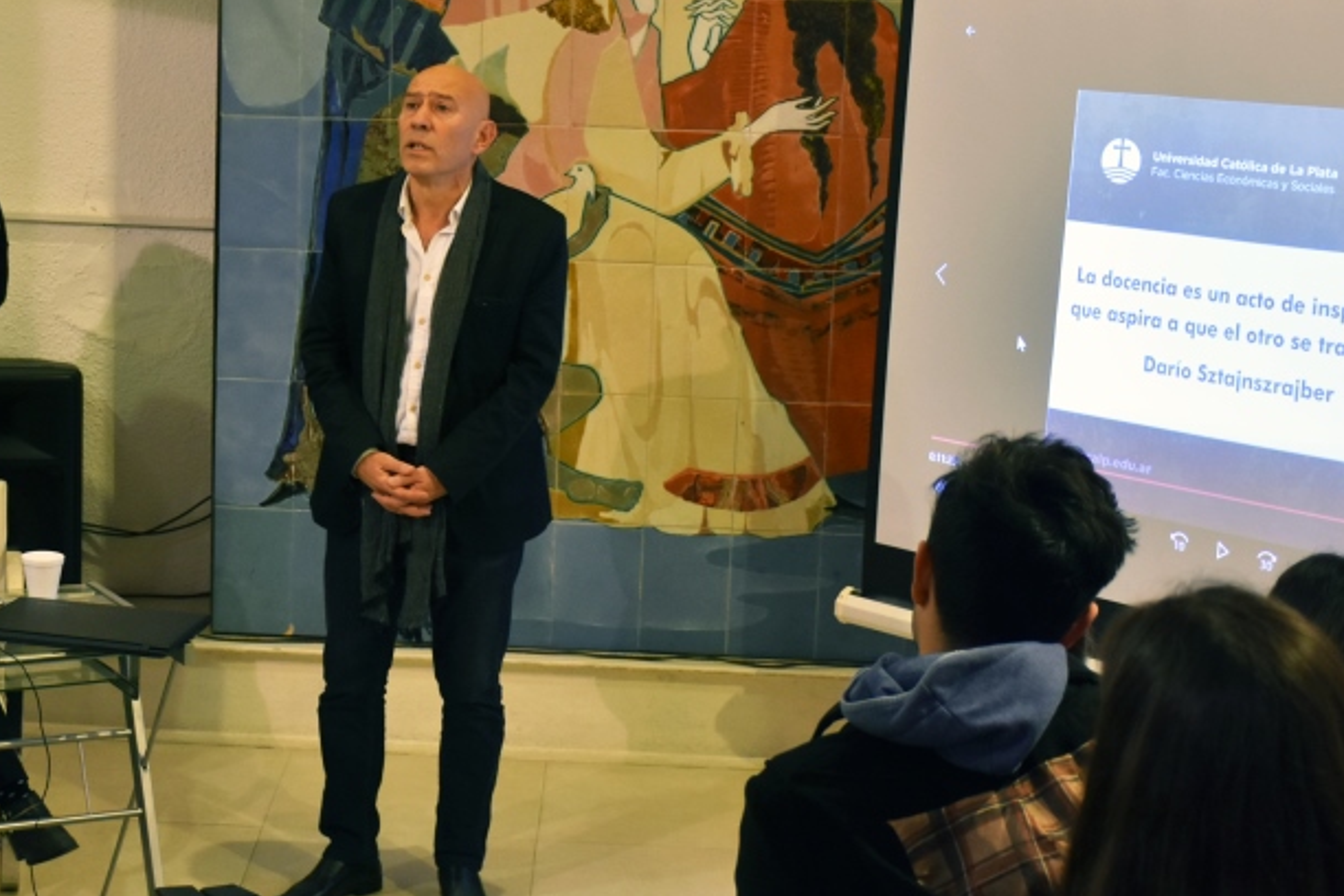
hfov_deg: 23.0
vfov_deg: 15.6
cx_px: 380
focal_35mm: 88
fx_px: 3279
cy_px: 434
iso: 800
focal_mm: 35
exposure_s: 1/80
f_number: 4.2
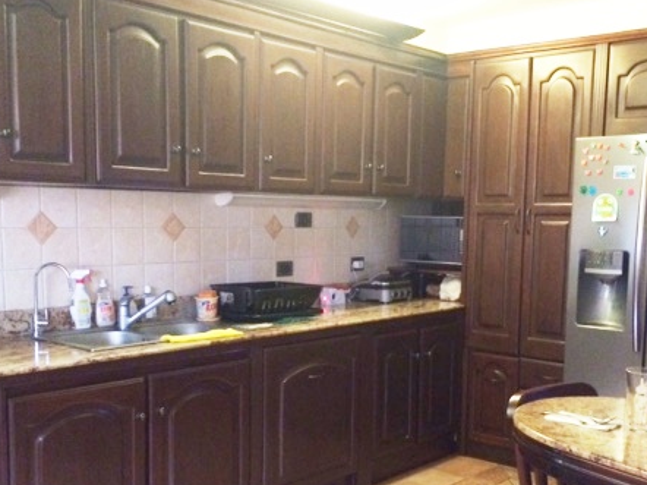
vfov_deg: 34.1
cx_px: 332
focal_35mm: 42
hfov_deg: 44.8
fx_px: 785
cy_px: 316
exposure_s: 1/15
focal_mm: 4.15
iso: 400
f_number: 2.2
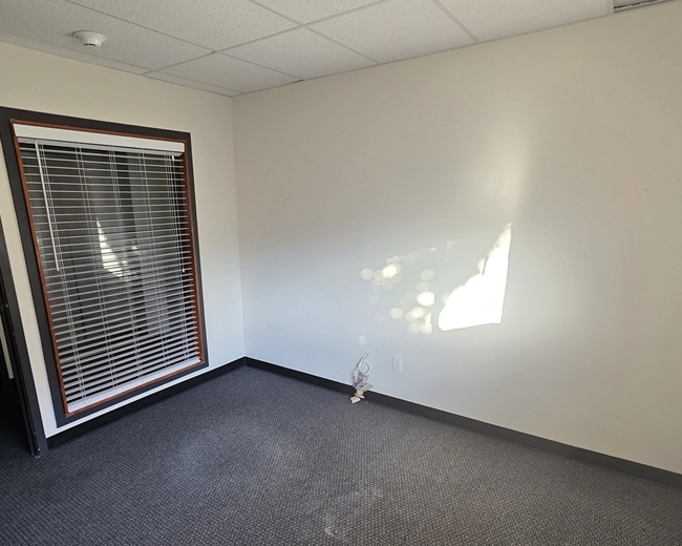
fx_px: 404
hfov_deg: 80.0
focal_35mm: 20
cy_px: 330
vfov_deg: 67.4
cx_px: 300
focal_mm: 2.2
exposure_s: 1/120
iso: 200
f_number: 1.9
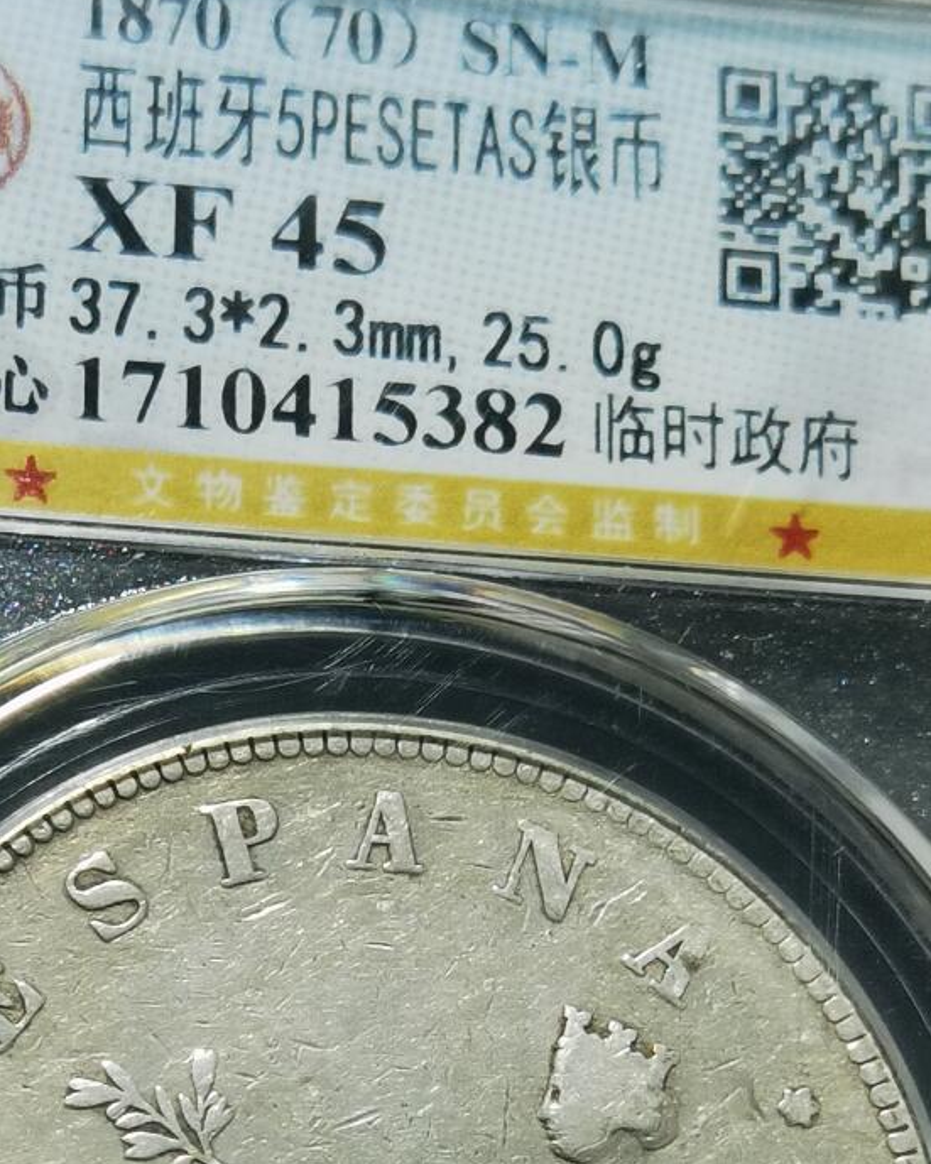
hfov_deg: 12.3
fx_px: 4306
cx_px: 409
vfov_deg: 15.2
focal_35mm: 125
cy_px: 1096
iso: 80
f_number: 1.9
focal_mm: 6.67
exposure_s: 1/100
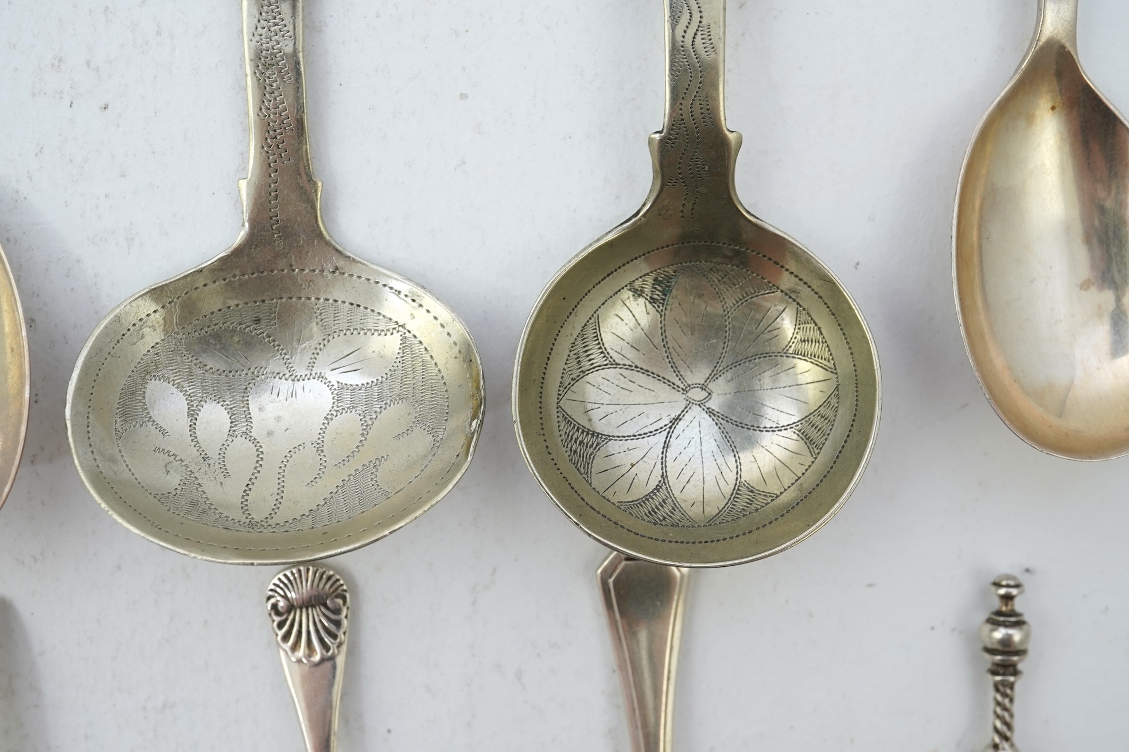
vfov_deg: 29.9
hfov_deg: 43.6
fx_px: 1411
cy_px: 376
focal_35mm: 45
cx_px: 564
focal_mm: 30
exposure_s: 1/50
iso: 320
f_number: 13
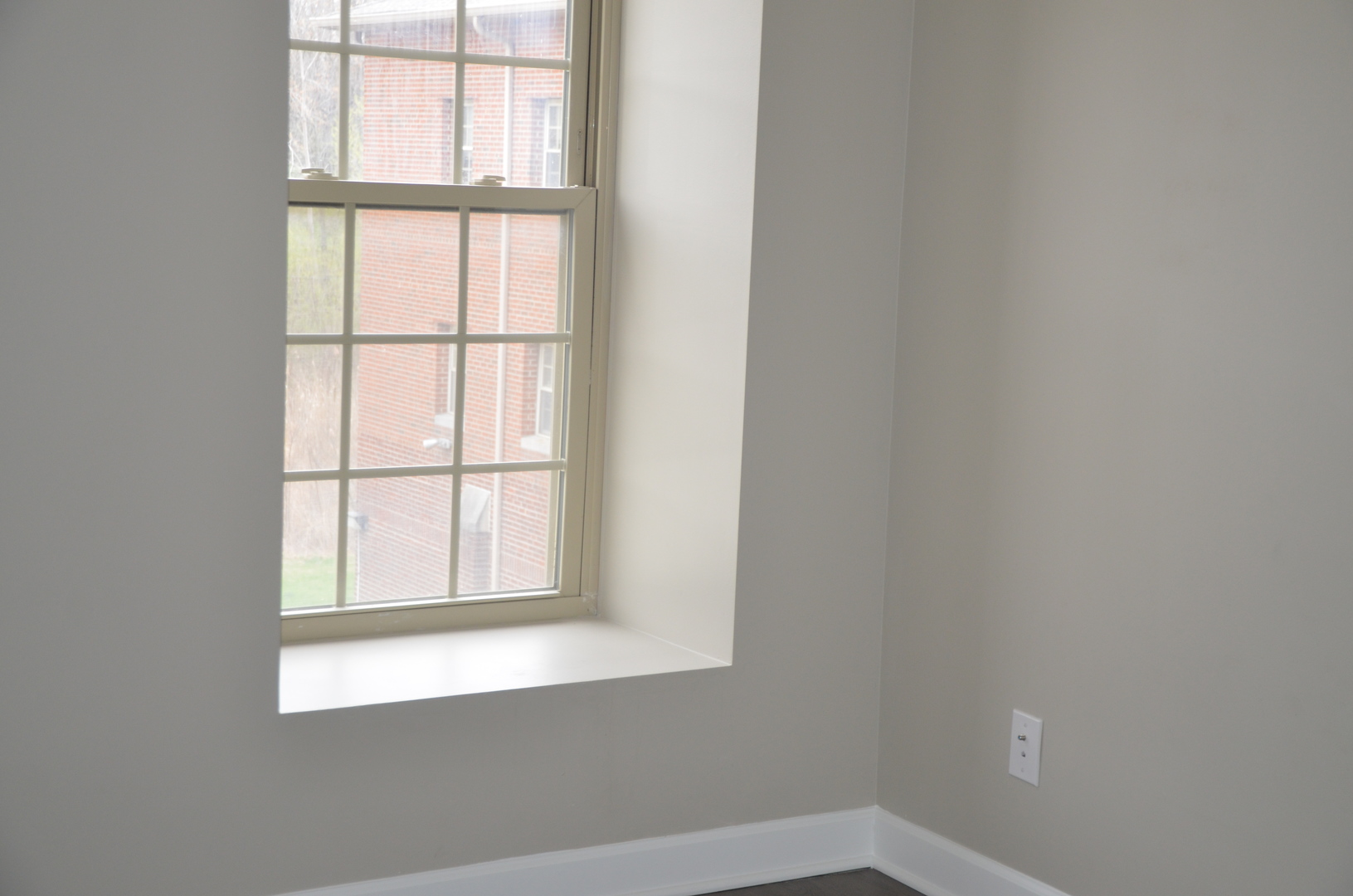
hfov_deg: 33.5
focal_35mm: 60
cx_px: 676
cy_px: 448
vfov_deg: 22.5
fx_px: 2250
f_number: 4.5
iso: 500
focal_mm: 40
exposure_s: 1/60
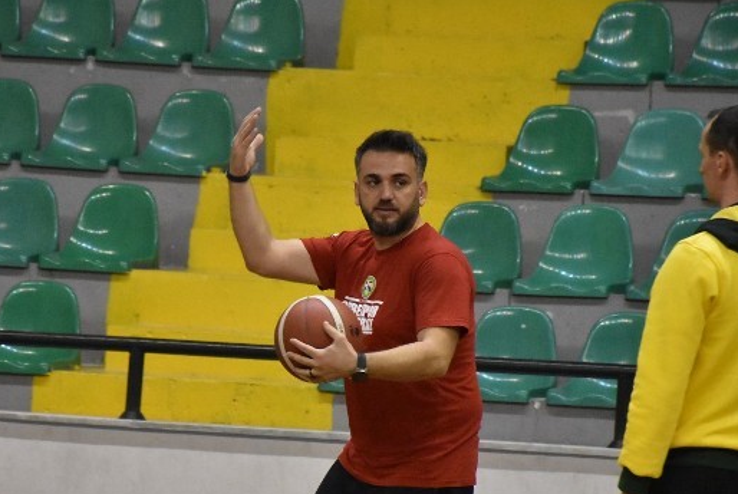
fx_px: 6711
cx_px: 284
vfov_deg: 4.2
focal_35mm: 327
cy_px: 358
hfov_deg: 6.3
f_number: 5.6
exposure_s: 1/320
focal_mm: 140
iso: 8000
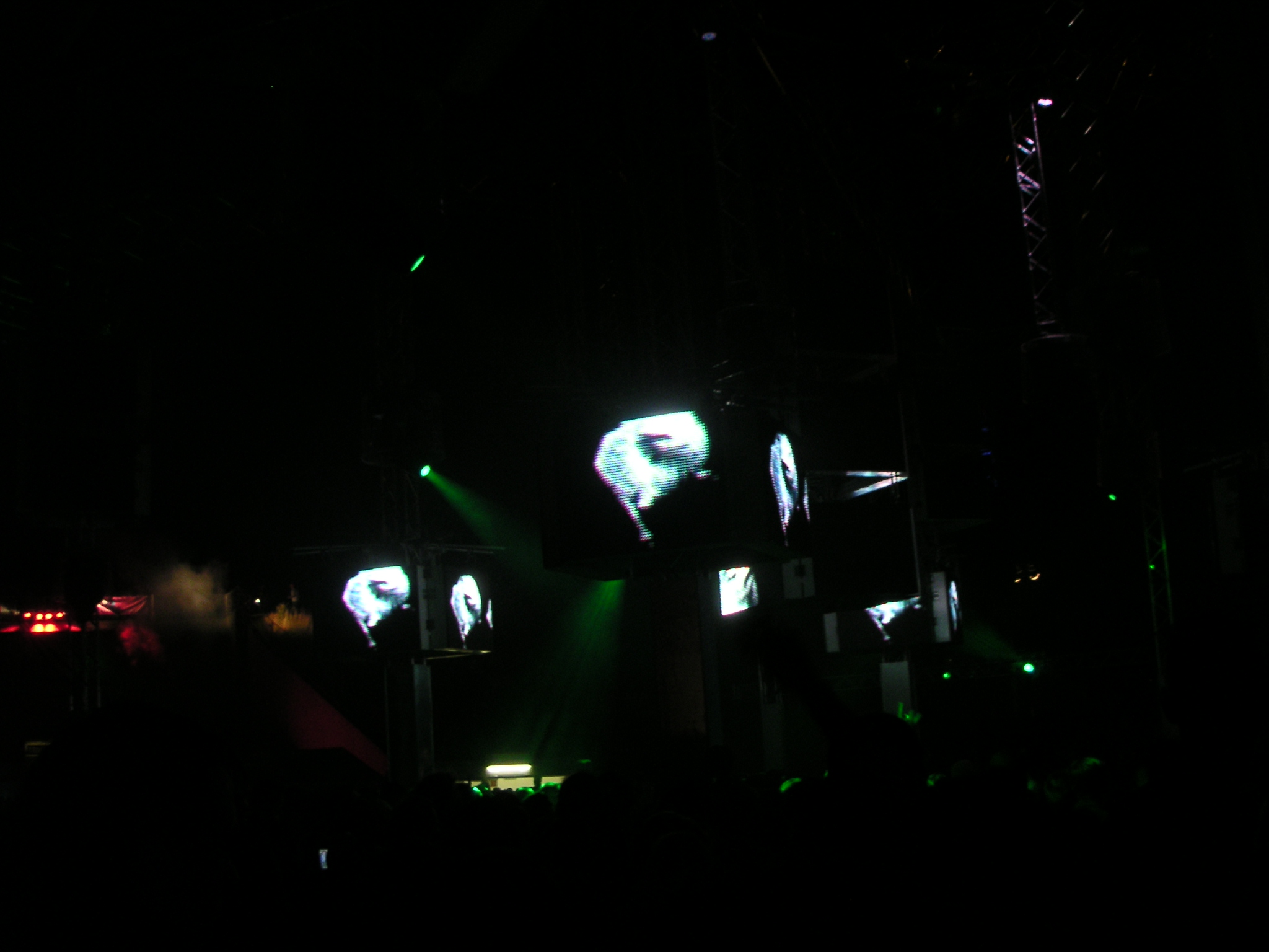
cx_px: 634
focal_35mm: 38
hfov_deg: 49.0
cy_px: 476
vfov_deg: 37.7
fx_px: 1393
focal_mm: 6
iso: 100
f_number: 2.8
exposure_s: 1/20
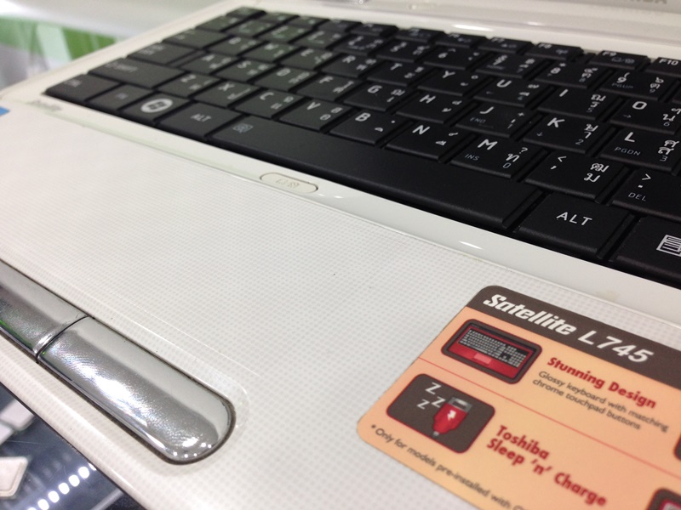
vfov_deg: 42.9
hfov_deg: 55.4
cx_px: 340
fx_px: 649
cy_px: 255
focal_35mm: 33
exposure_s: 1/40
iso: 64
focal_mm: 4.12
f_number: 2.4
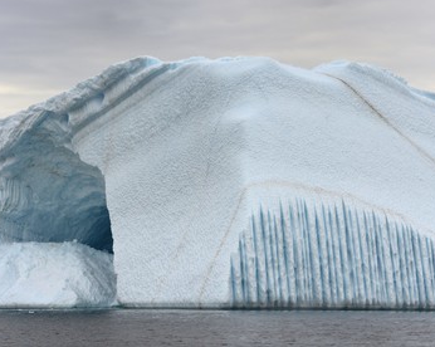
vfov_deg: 10.0
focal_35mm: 154
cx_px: 212
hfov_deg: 12.5
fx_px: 1980
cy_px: 172
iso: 400
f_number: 8
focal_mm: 135
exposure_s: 1/640
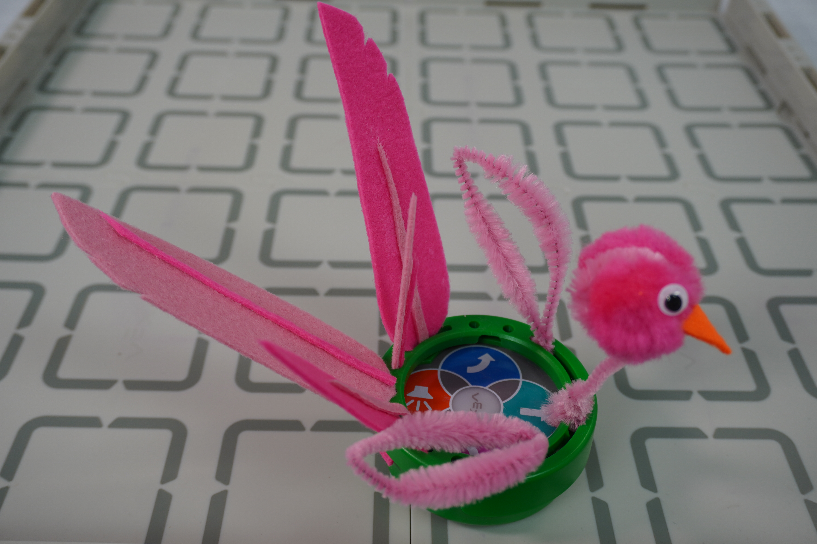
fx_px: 851
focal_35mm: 38
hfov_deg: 51.3
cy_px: 272
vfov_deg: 35.5
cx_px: 408
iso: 100
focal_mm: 25
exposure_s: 1/50
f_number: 4.5
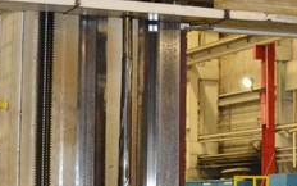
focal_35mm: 121
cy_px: 23
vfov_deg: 10.8
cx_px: 390
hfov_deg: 16.3
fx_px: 979
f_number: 3.5
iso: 2200
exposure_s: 1/60
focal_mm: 18
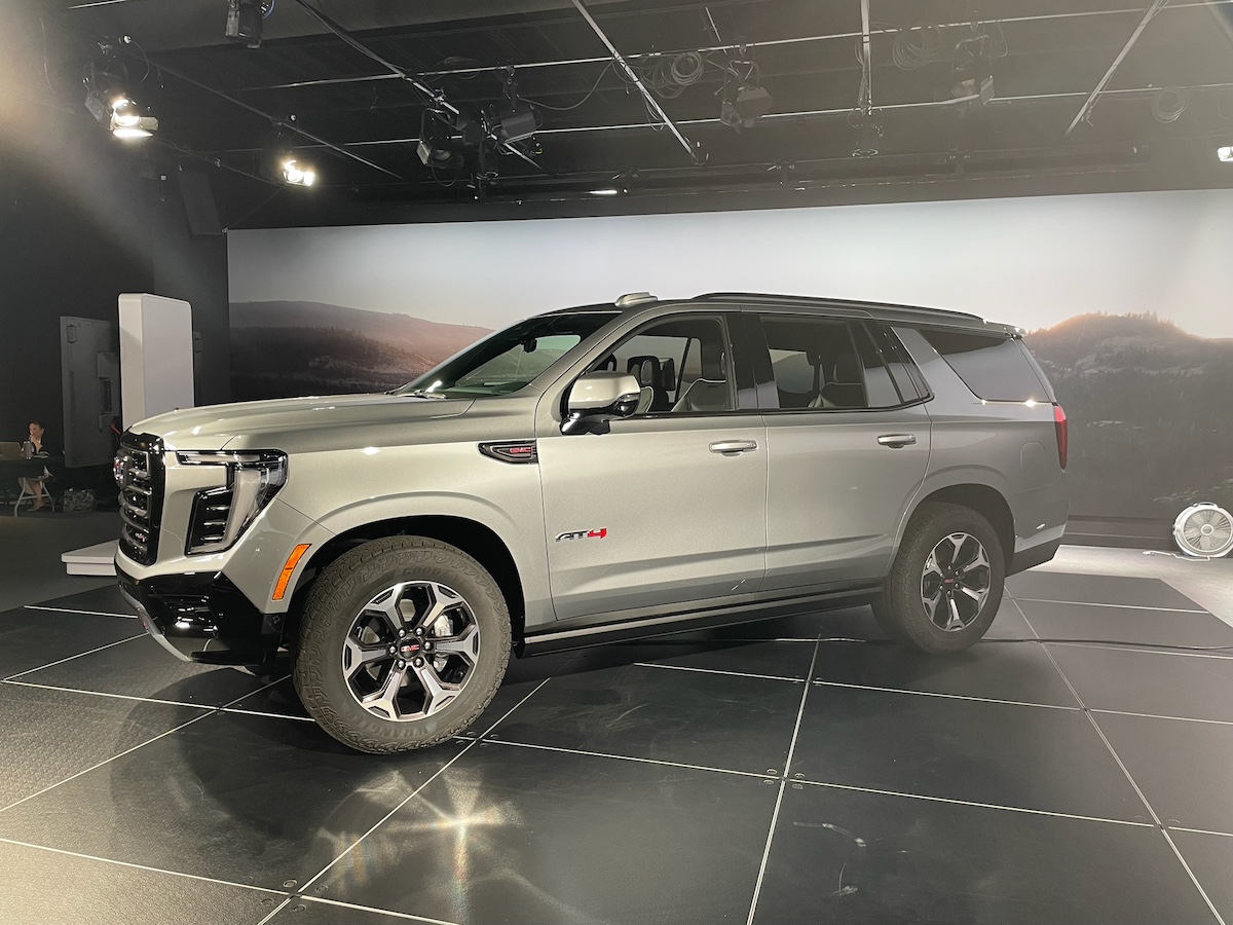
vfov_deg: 53.1
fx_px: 926
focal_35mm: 26
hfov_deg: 67.3
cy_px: 462
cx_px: 616
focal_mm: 4.2
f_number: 1.6
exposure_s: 1/91
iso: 125
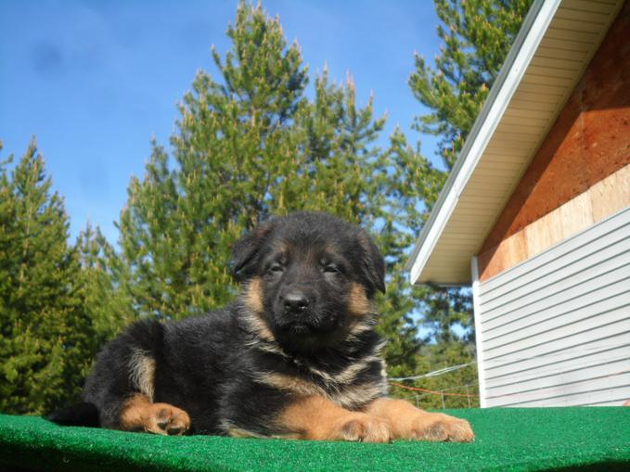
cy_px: 236
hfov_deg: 43.0
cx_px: 315
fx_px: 801
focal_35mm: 44
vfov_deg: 32.9
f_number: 4.5
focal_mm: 7.8
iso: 80
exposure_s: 1/250
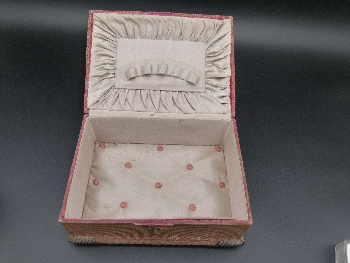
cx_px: 175
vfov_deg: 53.1
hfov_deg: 67.3
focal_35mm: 26
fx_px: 263
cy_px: 132
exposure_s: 1/100
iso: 160
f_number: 3.6
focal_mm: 4.7
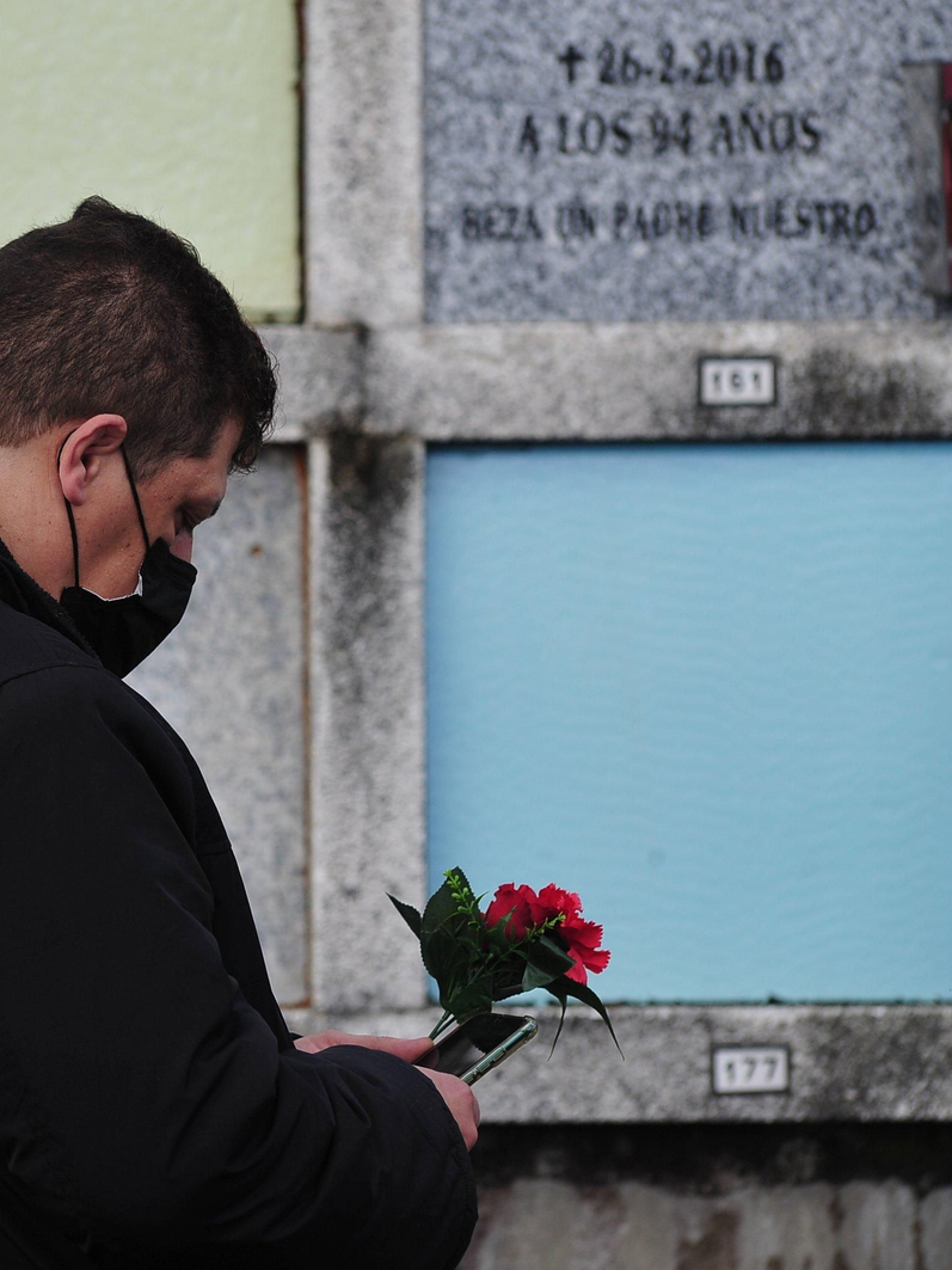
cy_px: 635
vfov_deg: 4.6
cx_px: 62
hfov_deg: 3.4
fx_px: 15918
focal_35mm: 434
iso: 320
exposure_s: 1/400
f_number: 5.6
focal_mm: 300
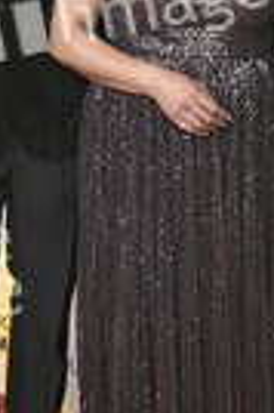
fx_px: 1362
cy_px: 145
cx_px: 200
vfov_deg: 17.2
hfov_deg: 11.5
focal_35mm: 119
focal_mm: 40
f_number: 5.6
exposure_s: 1/320
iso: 2000
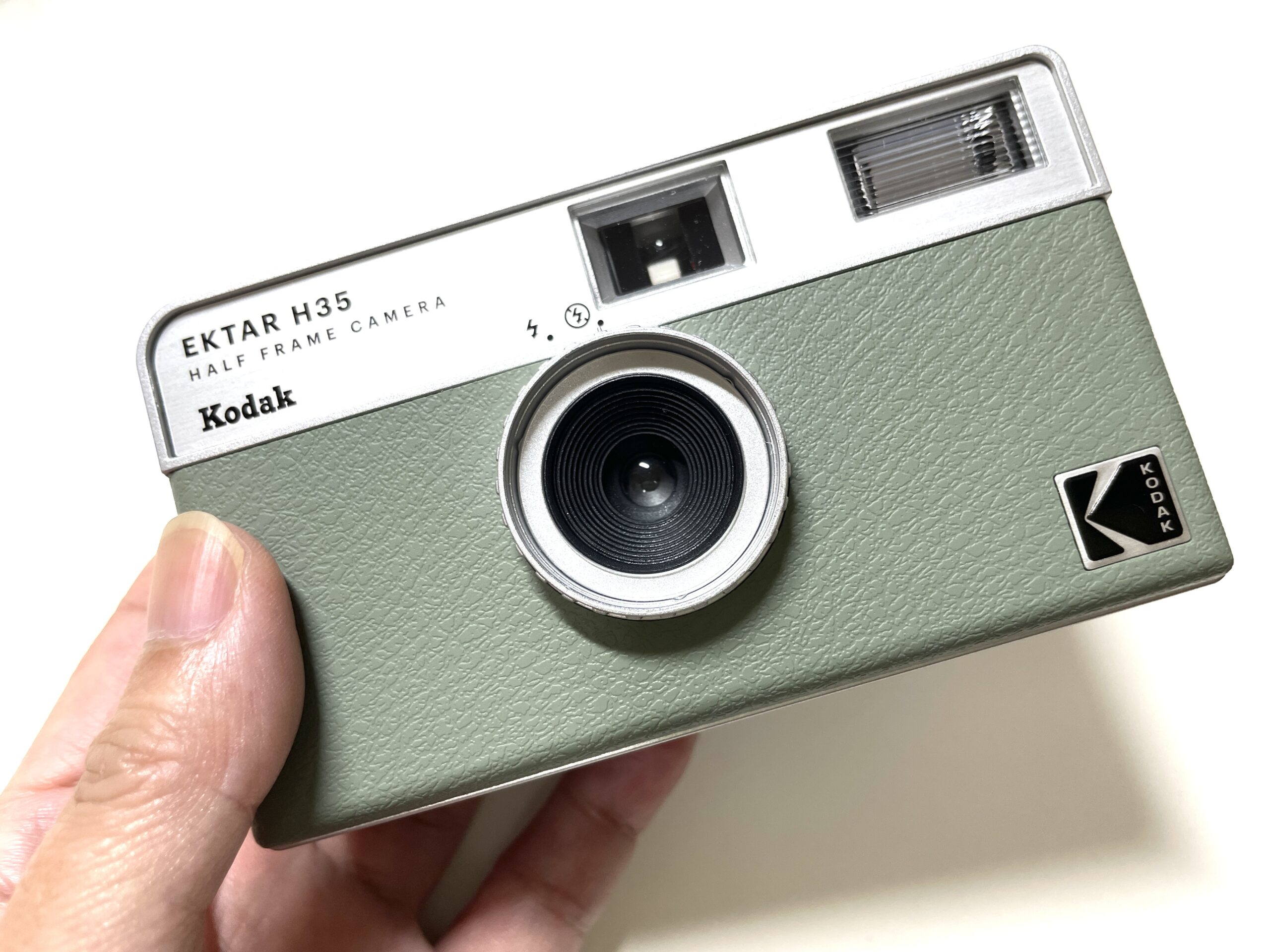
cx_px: 635
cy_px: 476
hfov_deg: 67.3
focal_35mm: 26
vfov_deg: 53.1
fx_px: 954
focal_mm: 4.2
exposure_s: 1/120
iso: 64
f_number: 1.6
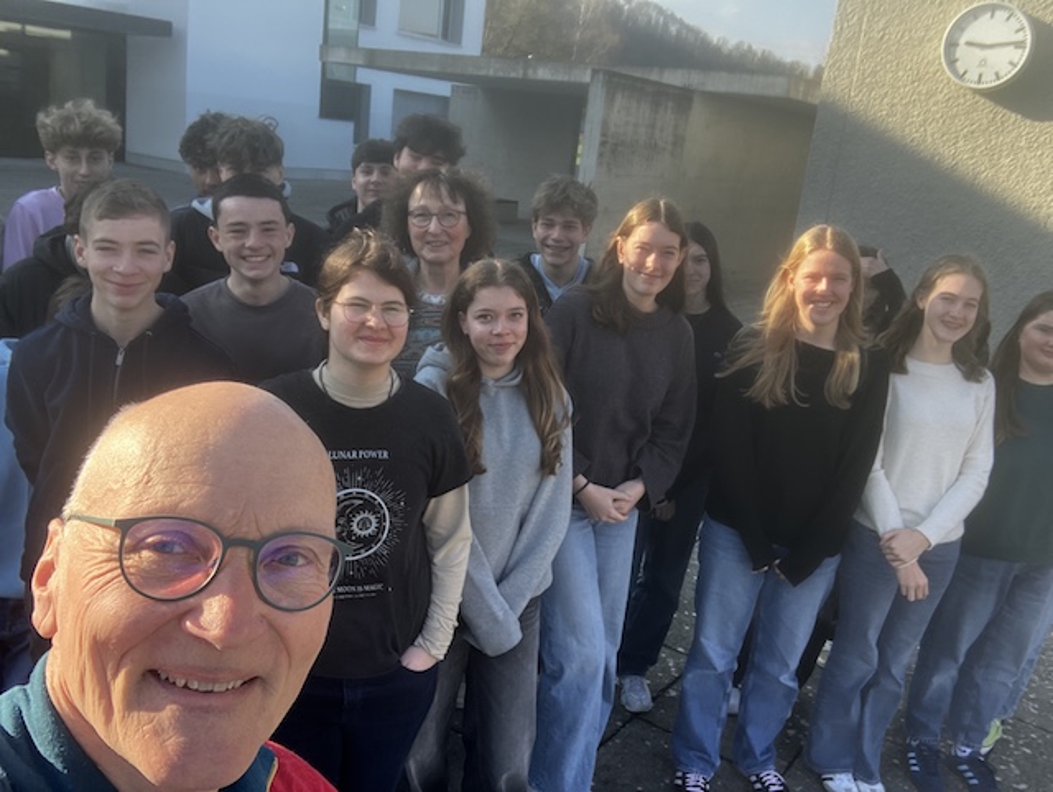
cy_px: 396
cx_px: 526
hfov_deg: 56.8
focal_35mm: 32
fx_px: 974
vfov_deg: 44.2
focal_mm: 2.87
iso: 20
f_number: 2.2
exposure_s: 1/199
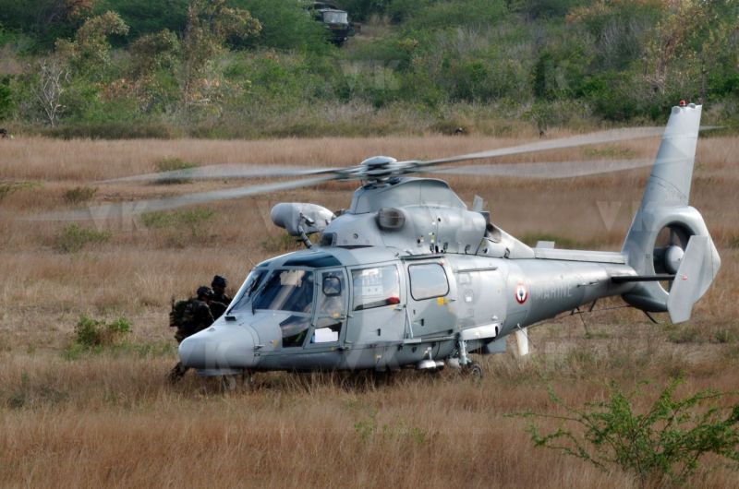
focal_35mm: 300
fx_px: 6146
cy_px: 244
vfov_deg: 4.6
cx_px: 370
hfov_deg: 6.9
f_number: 20
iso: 200
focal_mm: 200
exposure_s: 1/80
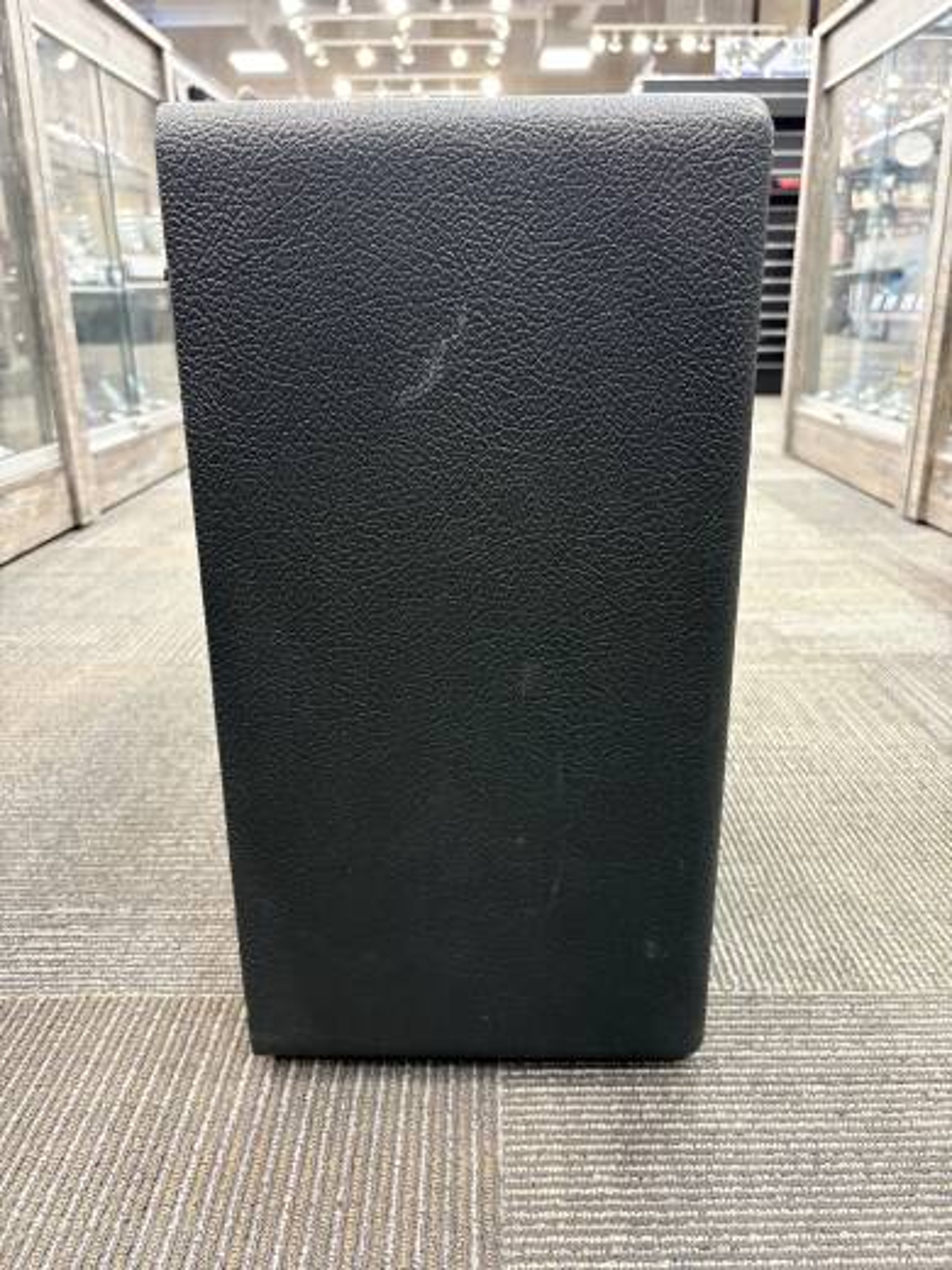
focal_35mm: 26
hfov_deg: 53.1
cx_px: 476
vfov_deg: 67.3
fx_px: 953
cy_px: 635
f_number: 1.6
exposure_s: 1/40
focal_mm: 5.96
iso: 320
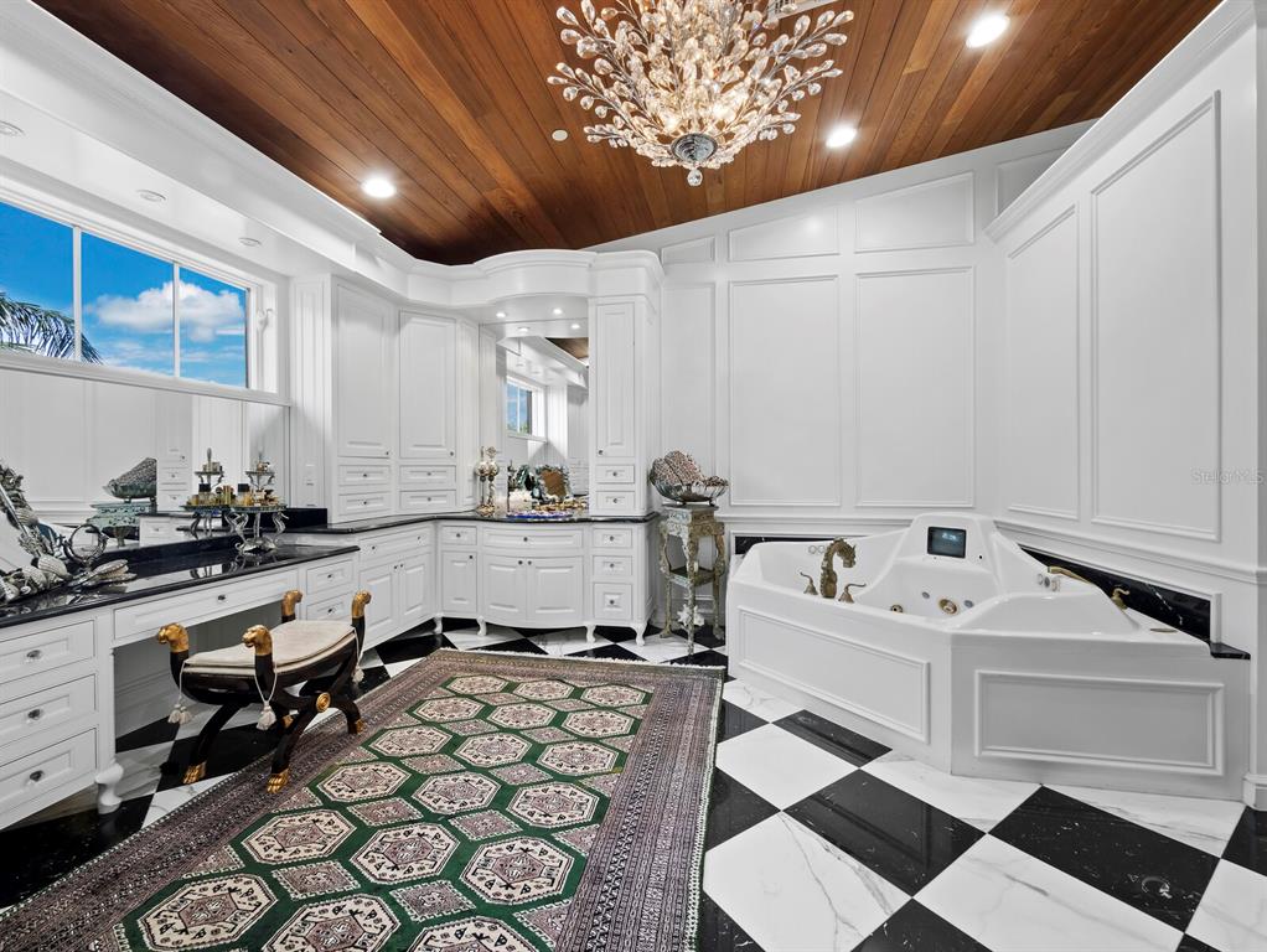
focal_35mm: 14
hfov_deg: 102.0
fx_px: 513
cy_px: 476
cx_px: 634
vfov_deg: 85.7
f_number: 11
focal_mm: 7
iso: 200
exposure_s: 1
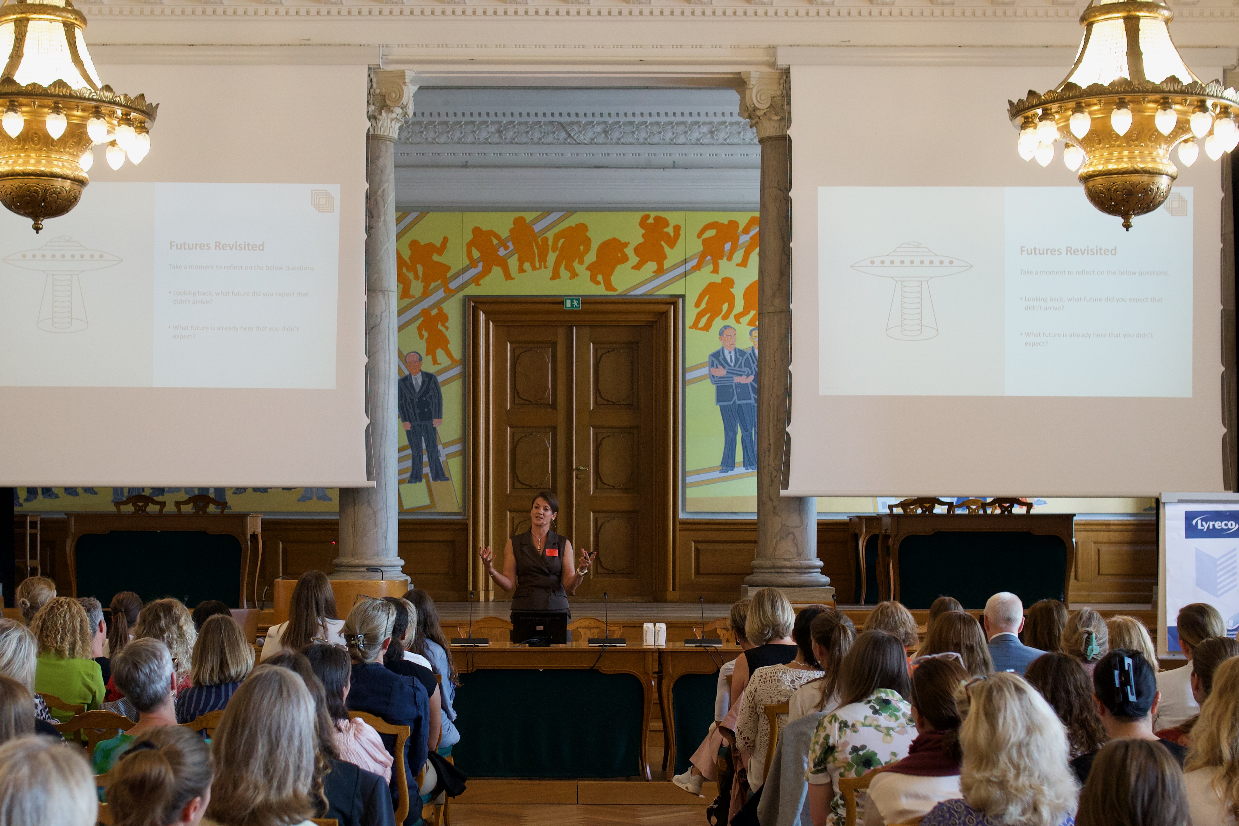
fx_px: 2237
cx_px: 552
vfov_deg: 20.9
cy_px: 500
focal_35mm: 65
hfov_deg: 30.9
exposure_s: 1/160
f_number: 3.2
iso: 1600
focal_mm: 30
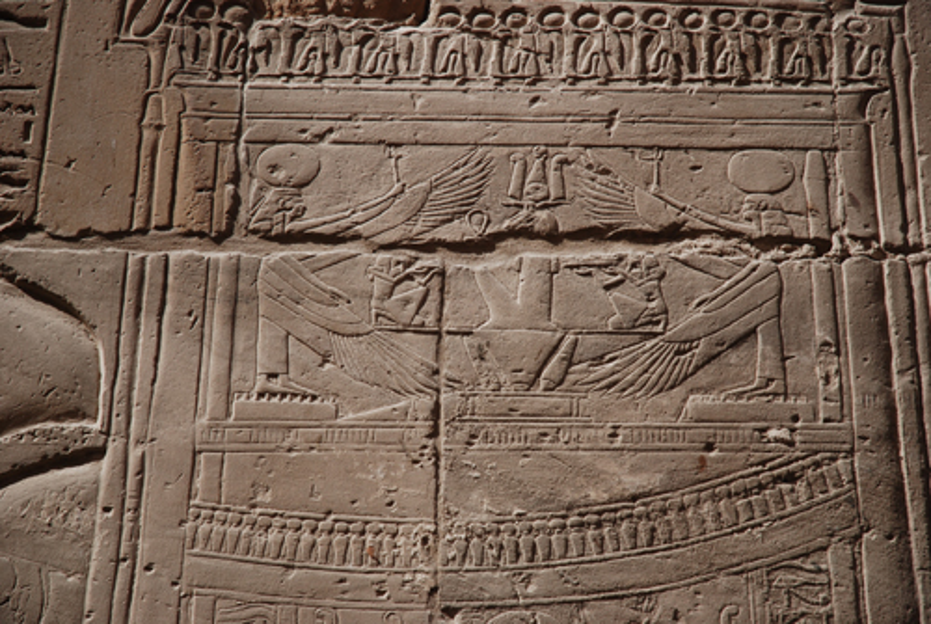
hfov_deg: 19.4
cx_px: 466
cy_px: 312
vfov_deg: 13.1
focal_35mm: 105
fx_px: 2719
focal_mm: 70
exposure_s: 1/250
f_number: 4.5
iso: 200
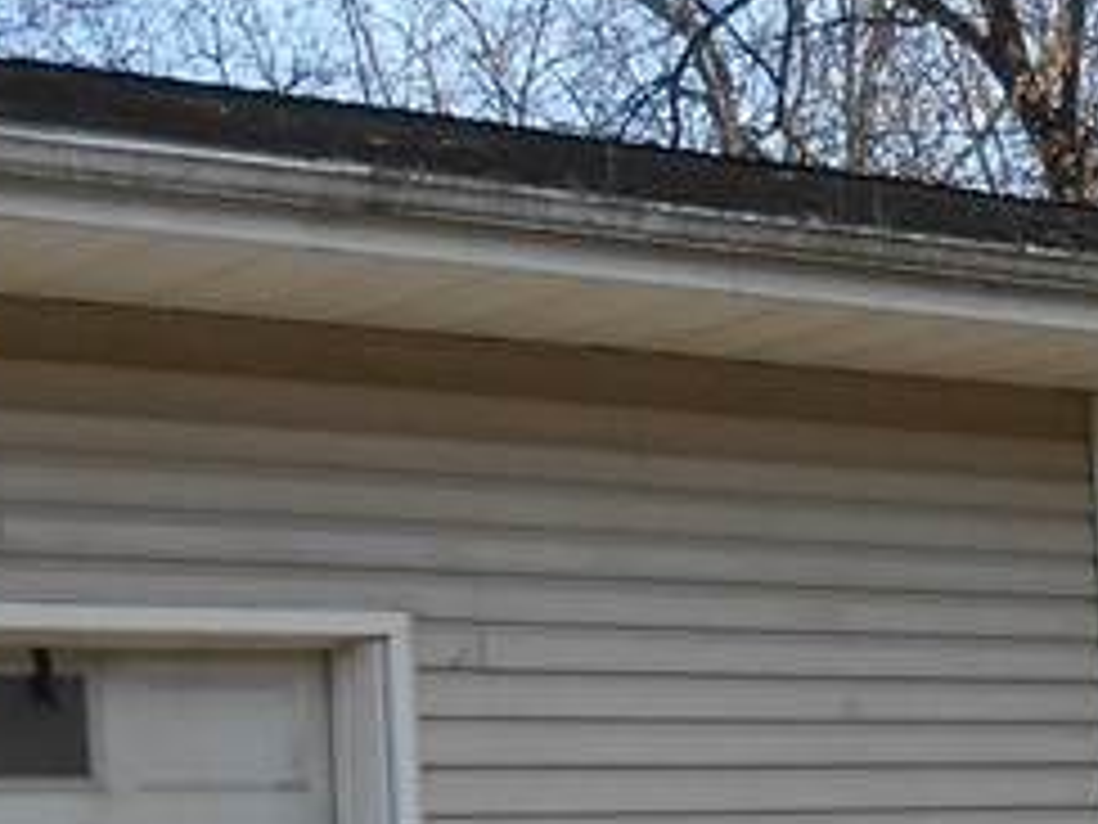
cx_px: 868
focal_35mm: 109
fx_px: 3457
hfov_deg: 17.9
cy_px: 720
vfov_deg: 13.5
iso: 80
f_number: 3.5
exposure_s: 1/320
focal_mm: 4.6
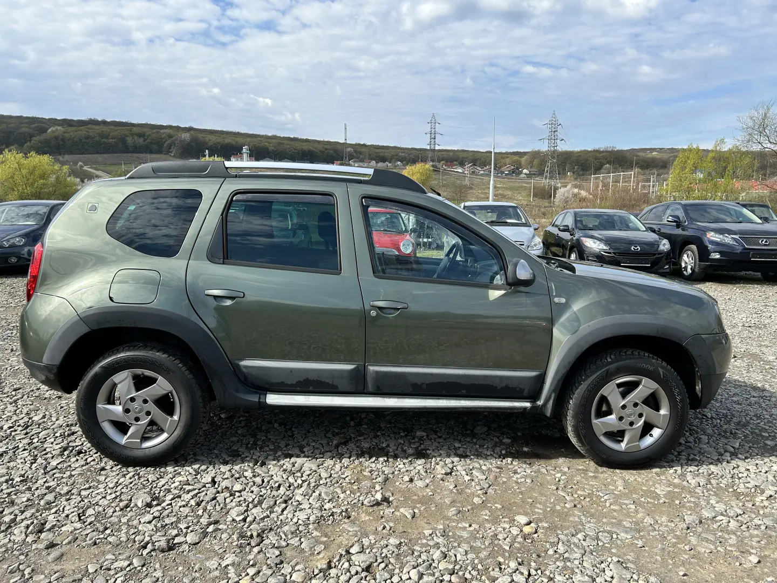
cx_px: 388
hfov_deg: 67.3
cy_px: 292
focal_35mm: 26
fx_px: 584
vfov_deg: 53.1
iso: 50
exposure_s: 1/2841
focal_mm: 5.7
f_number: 1.5
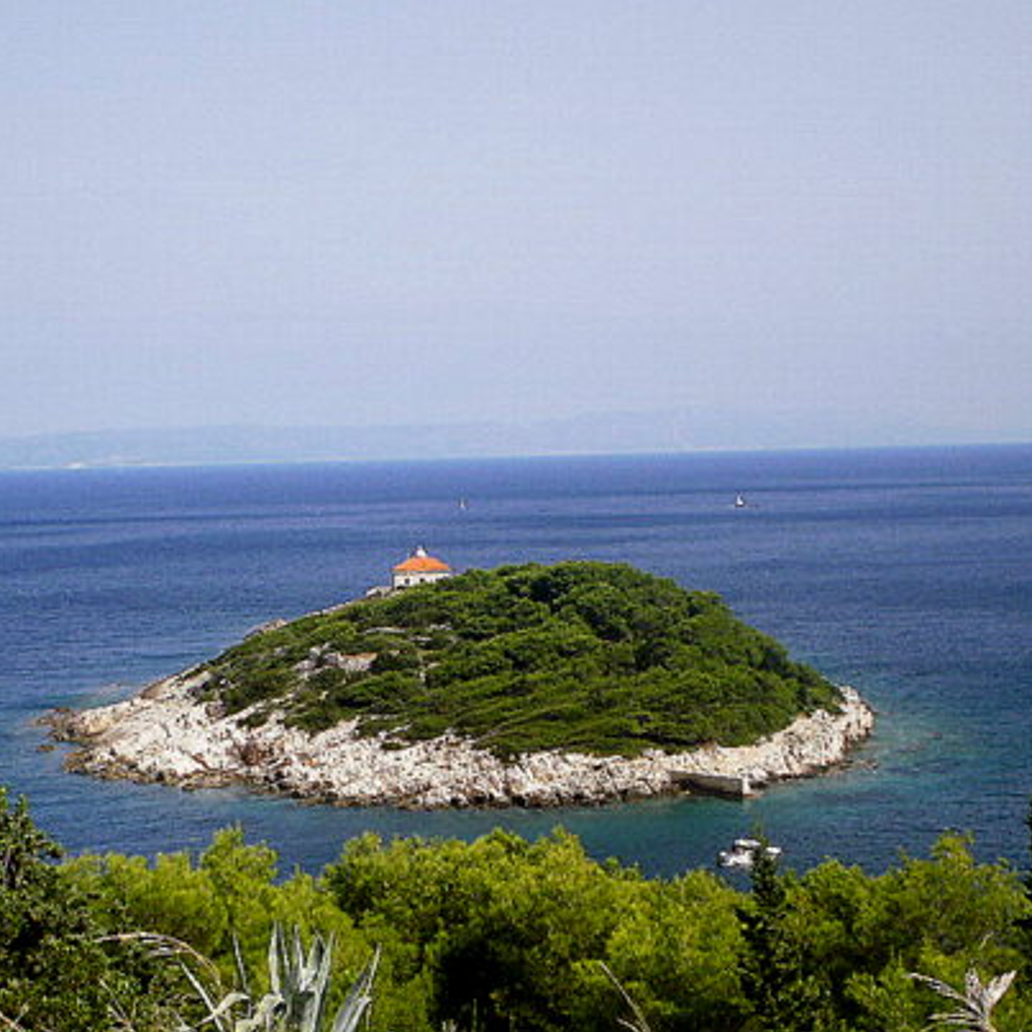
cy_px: 620
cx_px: 407
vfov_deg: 21.9
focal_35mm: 79
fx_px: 2665
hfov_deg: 21.9
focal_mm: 7.4
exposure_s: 1/800
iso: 100
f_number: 4.9
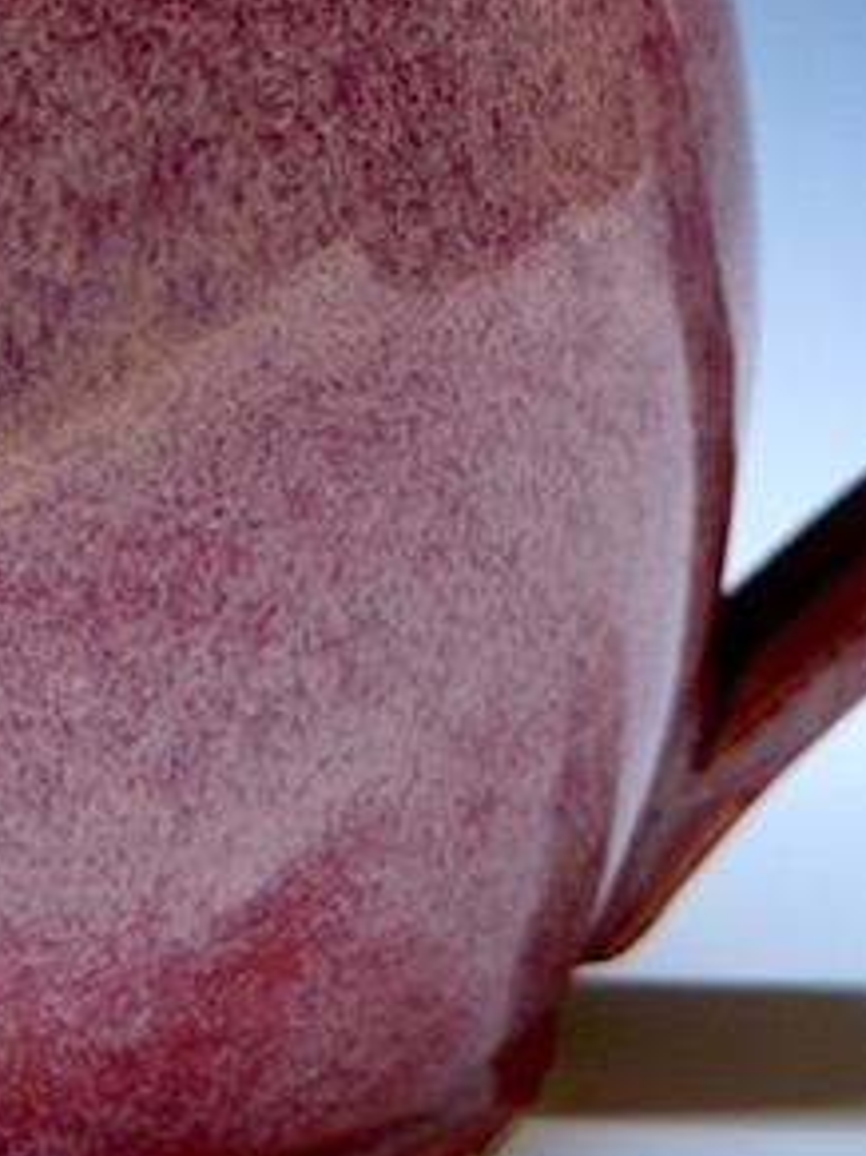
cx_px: 70
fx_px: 5641
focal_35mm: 169
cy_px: -79
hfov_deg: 8.7
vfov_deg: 11.5
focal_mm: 6.76
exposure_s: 1/60
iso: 80
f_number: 1.78
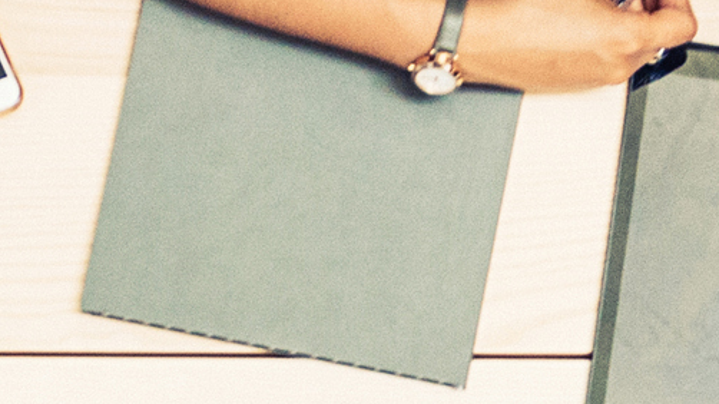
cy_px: 626
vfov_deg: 4.7
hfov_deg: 8.4
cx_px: 300
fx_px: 4917
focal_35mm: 258
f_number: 3.2
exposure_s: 1/160
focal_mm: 32
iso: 800
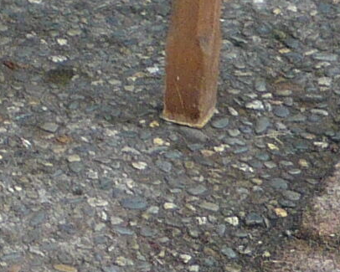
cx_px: -591
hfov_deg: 7.1
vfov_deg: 5.7
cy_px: -613
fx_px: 2526
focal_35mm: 251
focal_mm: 5.5
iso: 100
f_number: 3.1
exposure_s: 1/125
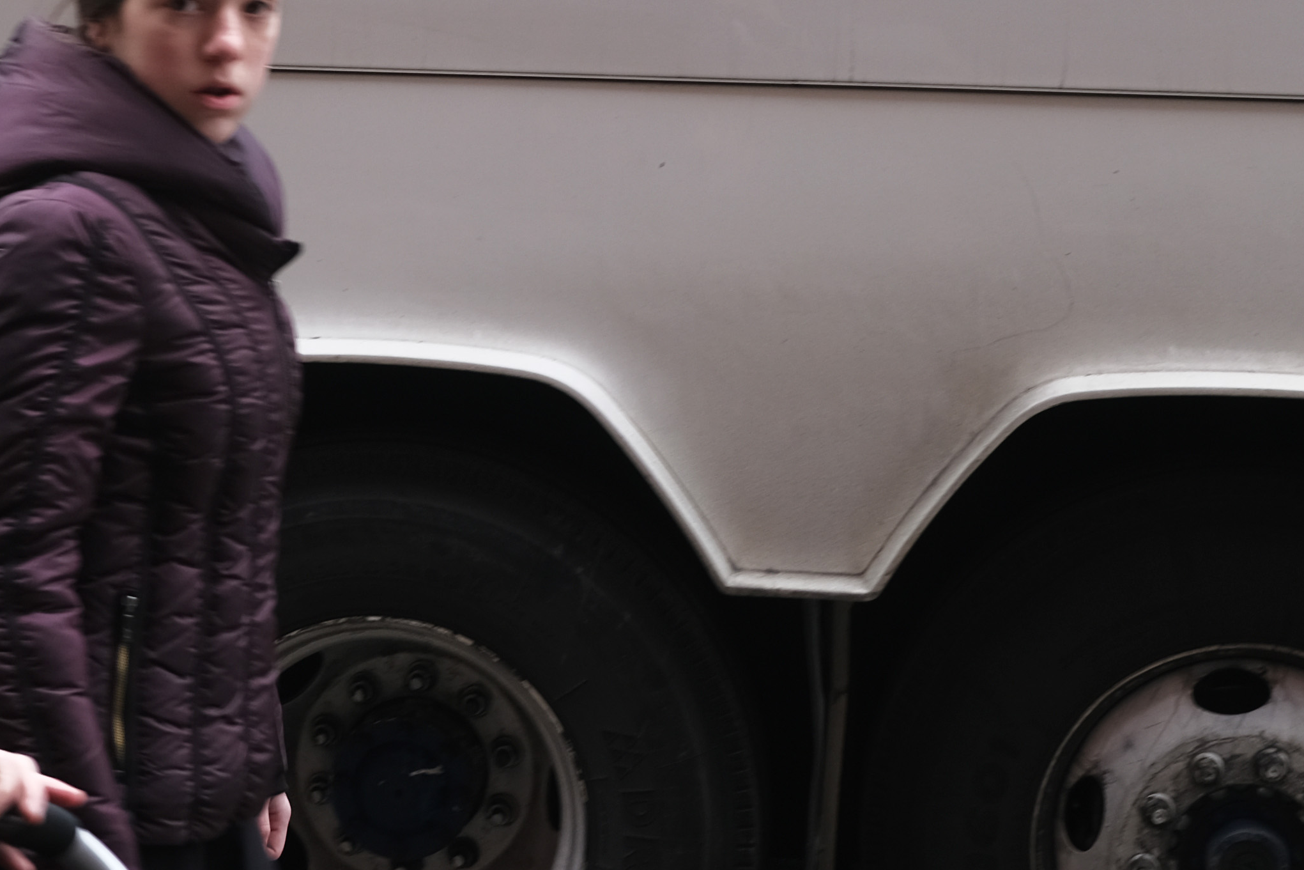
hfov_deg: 19.1
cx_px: 566
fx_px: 3876
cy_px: 56
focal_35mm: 107
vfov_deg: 12.7
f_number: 4
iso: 160
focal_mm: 23
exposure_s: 1/80
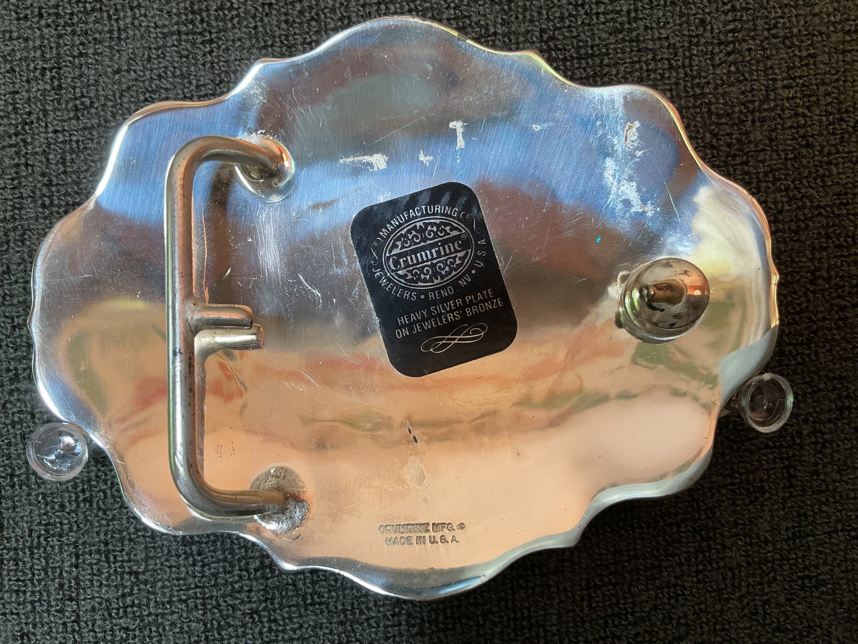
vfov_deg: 48.2
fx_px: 719
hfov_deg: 61.7
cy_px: 322
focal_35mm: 29
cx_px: 429
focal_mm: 3
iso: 125
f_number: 1.8
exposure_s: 1/60
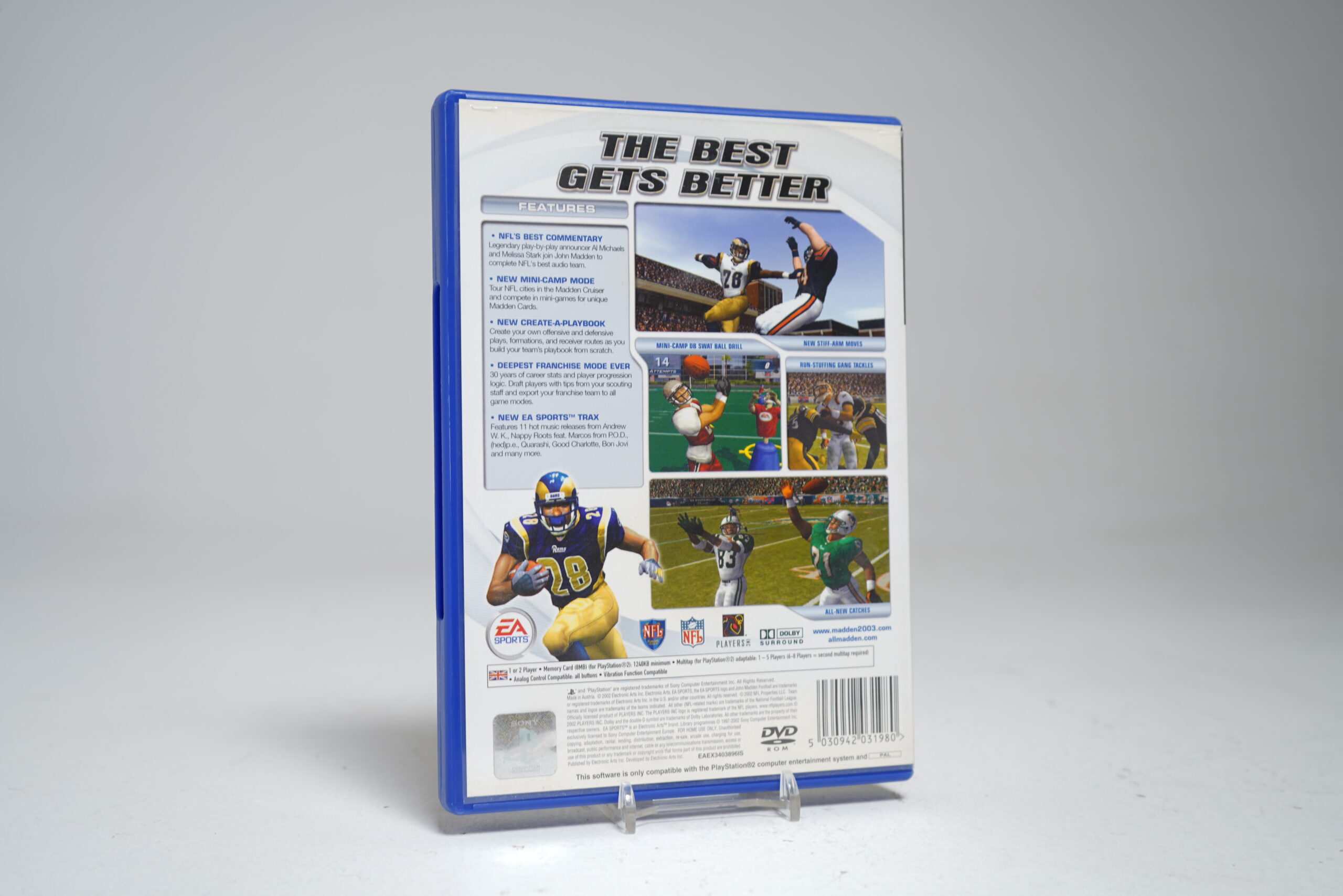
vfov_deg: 31.9
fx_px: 1567
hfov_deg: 46.4
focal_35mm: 42
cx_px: 672
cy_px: 448
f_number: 5.6
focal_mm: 42
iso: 64
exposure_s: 1/4
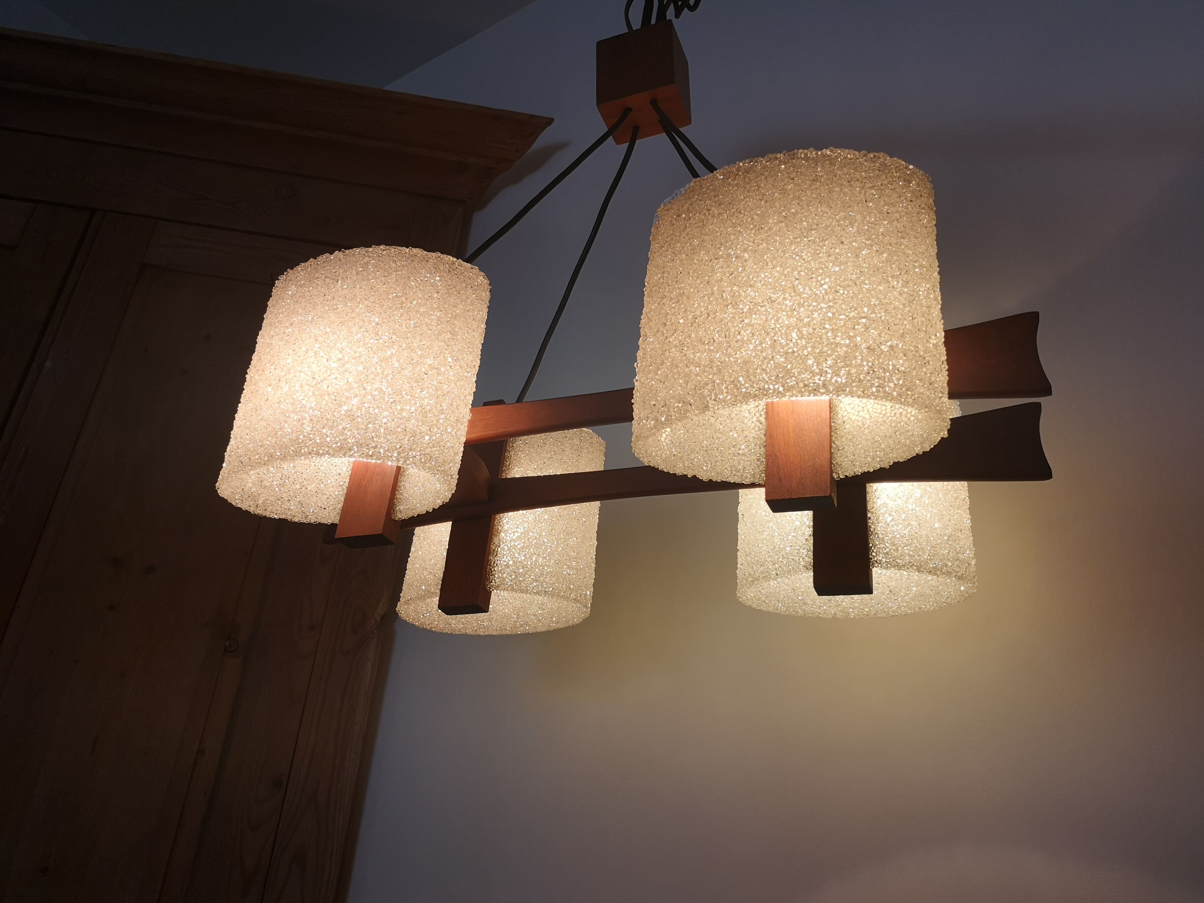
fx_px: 939
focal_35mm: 27
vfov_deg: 51.4
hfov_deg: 65.3
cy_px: 452
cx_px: 602
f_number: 1.8
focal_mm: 5.58
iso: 50
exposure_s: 1/225
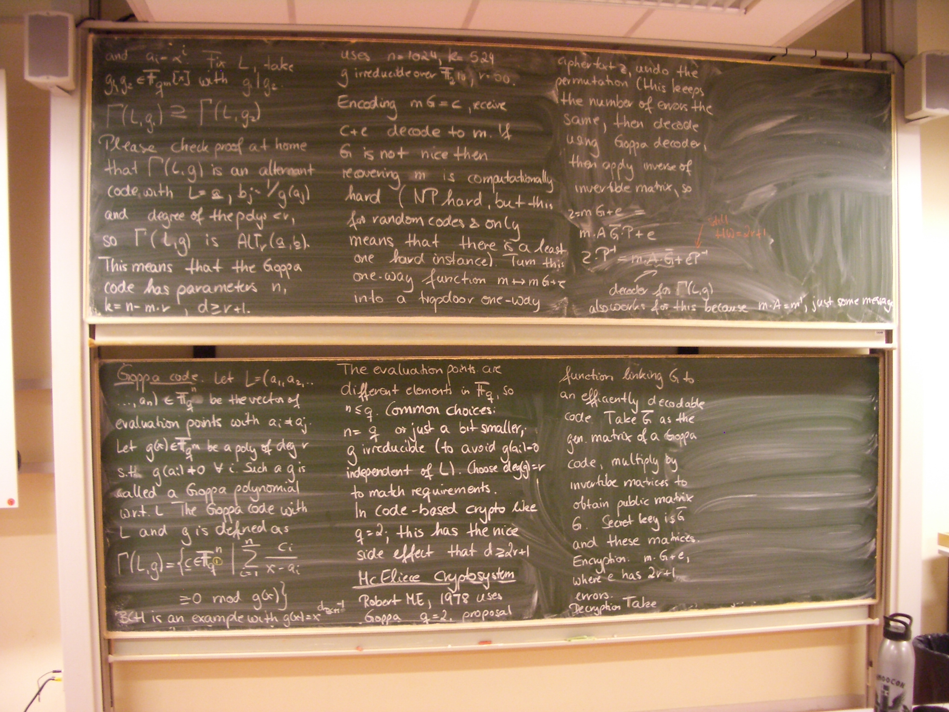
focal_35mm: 35
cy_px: 356
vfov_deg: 40.7
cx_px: 474
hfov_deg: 52.6
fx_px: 960
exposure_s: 1/10
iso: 200
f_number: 2.6
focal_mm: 5.8
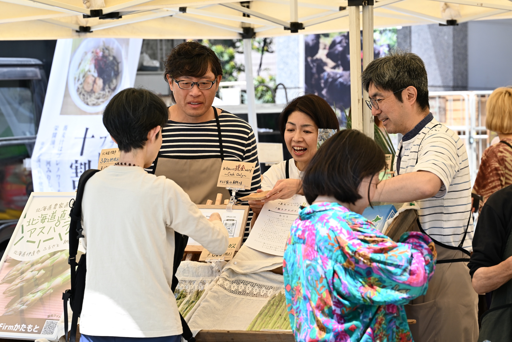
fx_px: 2240
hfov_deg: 13.0
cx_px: 256
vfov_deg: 8.7
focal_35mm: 158
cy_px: 171
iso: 200
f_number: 5.6
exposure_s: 1/320
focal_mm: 105
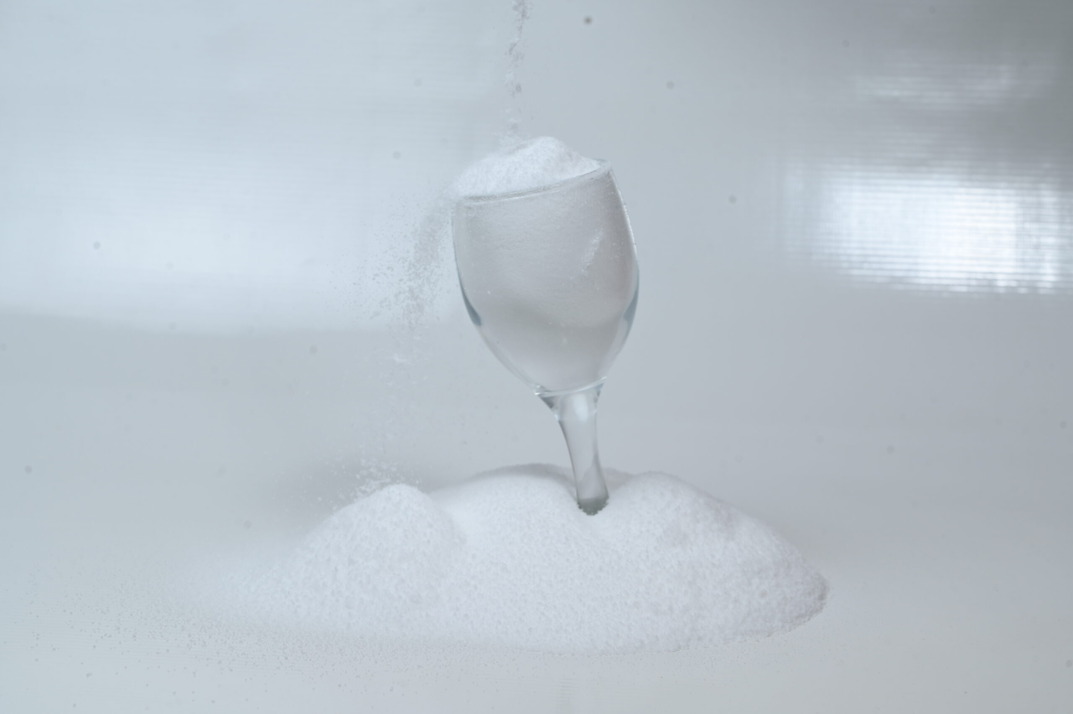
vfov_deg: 20.0
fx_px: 2025
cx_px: 536
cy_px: 357
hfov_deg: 29.7
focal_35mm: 68
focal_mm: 68
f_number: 10
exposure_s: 1/100
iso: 100
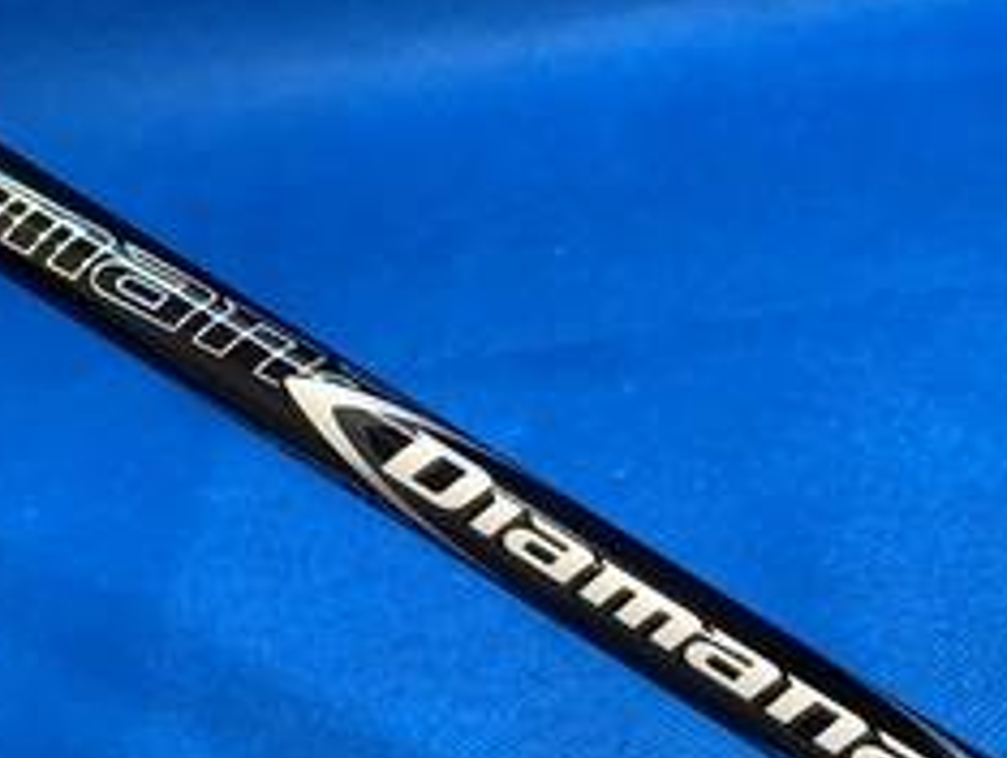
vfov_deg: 20.7
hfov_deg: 27.4
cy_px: 530
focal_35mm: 71
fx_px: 2068
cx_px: 486
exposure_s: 1/60
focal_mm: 4.25
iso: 100
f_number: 1.8
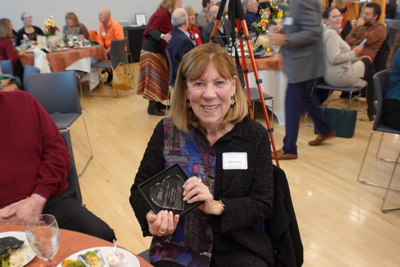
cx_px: 200
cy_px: 134
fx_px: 522
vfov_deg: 28.6
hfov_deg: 41.9
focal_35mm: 47
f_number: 2.8
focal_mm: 17.59
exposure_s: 1/20
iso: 800
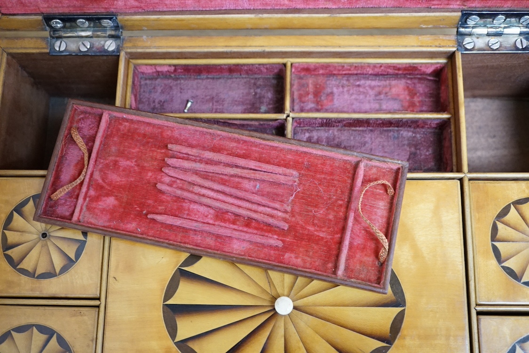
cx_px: 264
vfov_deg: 29.9
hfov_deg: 43.6
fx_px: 661
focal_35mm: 45
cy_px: 176
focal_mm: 30
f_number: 4
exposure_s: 1/80
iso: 2500
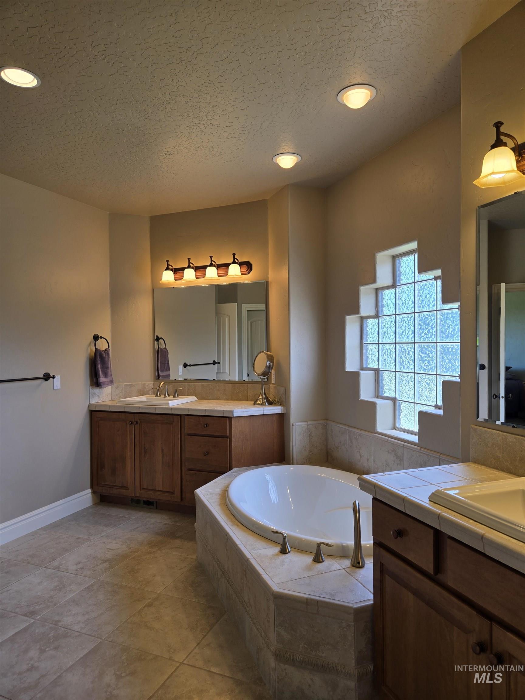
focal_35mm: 23
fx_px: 465
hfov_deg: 58.9
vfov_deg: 73.9
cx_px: 262
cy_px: 350
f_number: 1.8
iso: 25
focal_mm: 5.4
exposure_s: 1/125
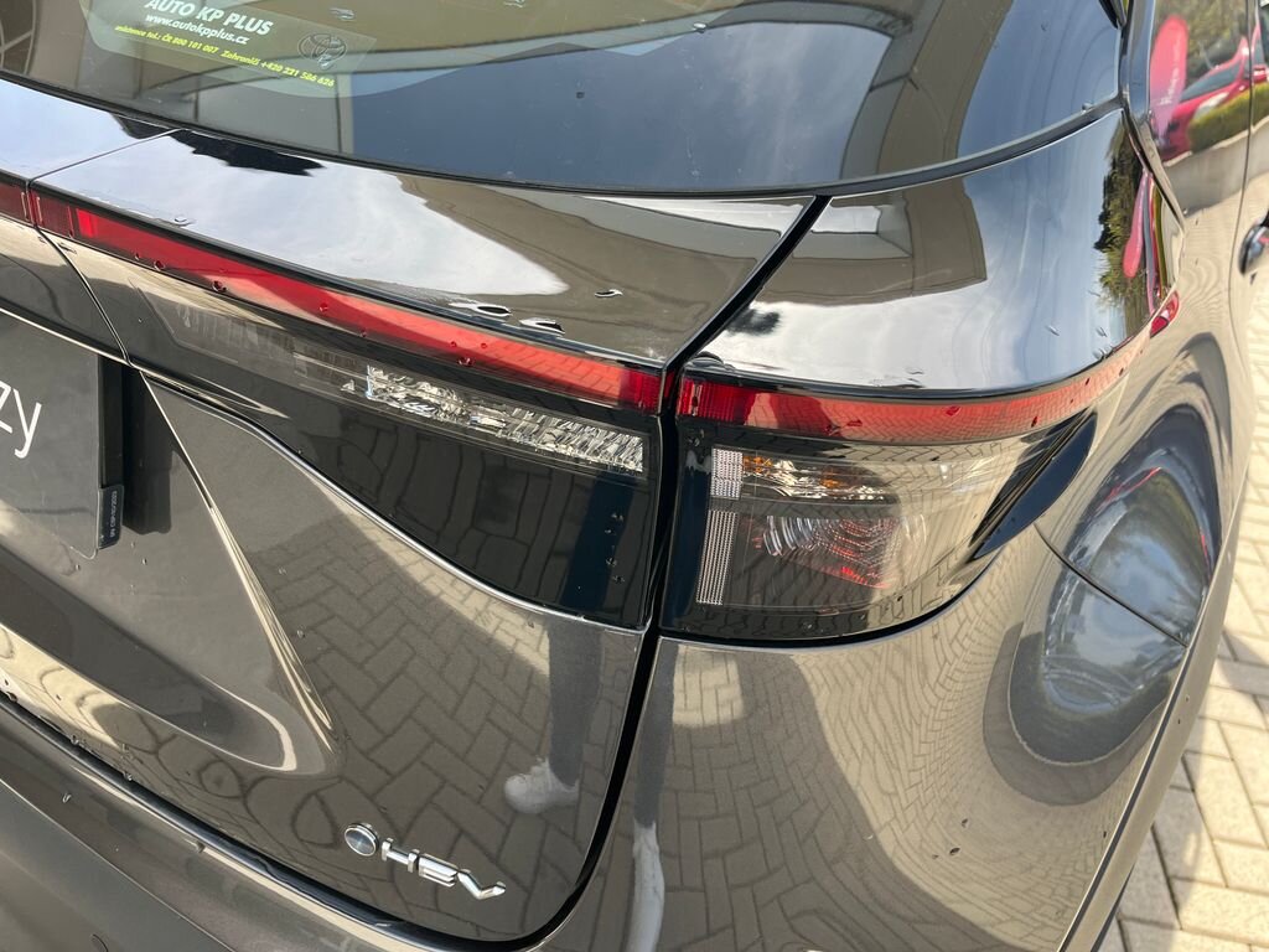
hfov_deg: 67.3
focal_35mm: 26
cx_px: 634
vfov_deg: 53.1
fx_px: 953
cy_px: 476
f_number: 1.6
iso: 50
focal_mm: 5.1
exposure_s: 1/418
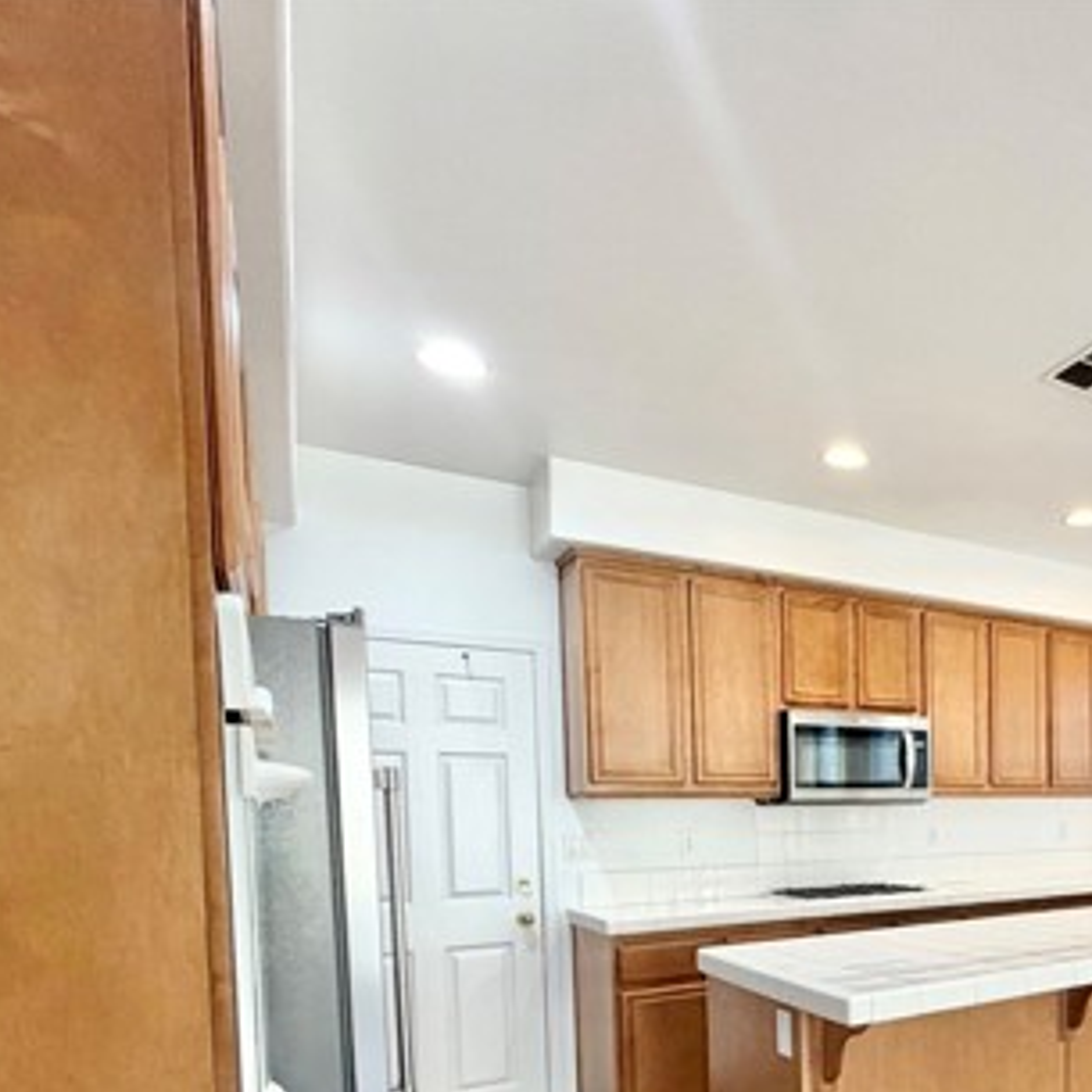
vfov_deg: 57.2
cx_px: 1042
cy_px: 845
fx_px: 928
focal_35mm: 26
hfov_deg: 51.4
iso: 250
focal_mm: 2.22
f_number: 2.2
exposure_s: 1/120
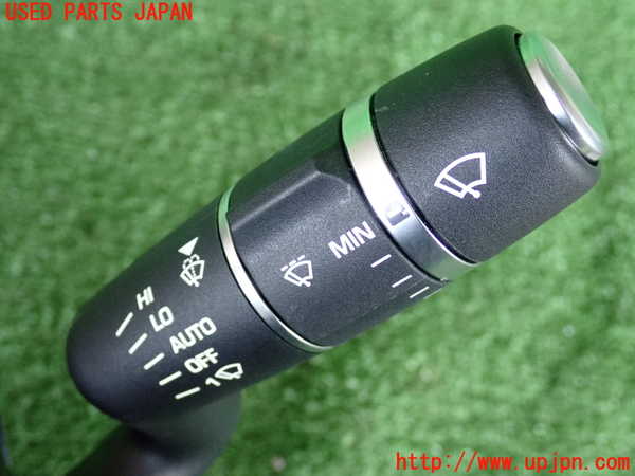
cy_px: 238
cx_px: 318
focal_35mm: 54
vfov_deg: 27.0
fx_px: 991
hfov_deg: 35.5
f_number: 3.3
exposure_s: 1/125
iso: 1250
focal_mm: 9.65
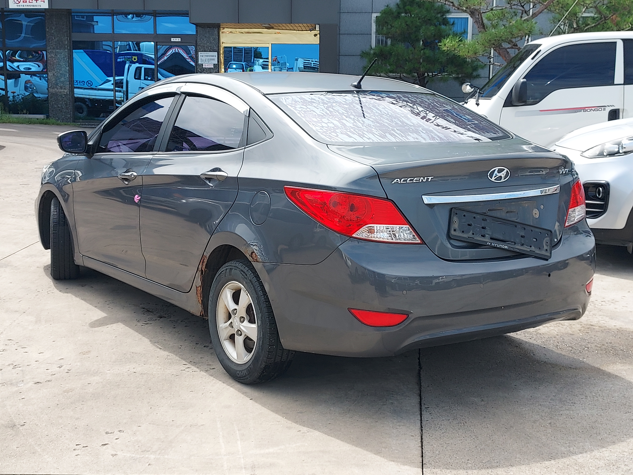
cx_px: 316
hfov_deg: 71.6
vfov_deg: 56.8
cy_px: 238
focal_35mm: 24
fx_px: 439
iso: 40
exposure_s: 1/738
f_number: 1.8
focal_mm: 4.6
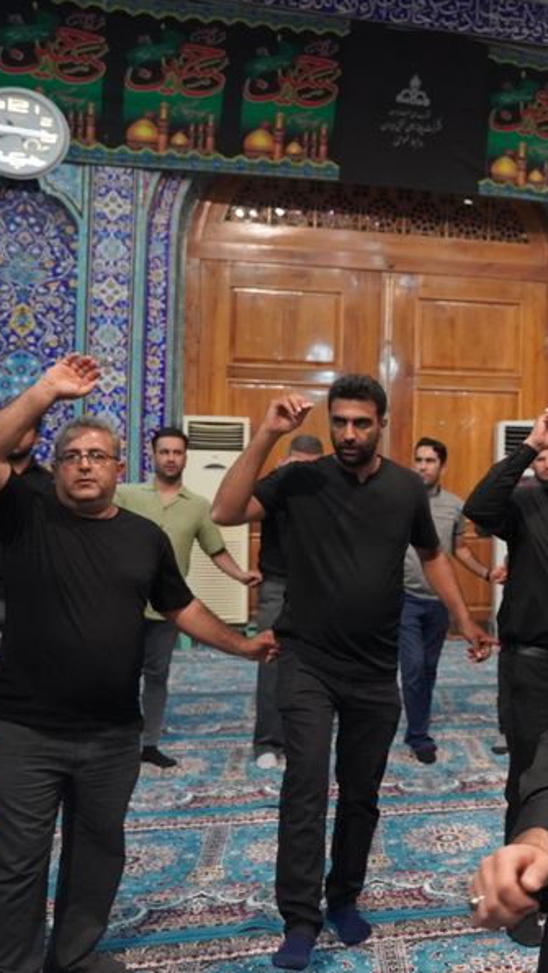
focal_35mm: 38
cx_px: 661
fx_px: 981
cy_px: 487
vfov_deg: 52.8
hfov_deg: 27.4
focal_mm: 24
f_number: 4
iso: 5000
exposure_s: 1/160
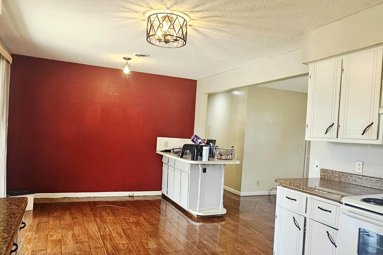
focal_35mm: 25
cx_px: 202
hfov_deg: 71.4
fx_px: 266
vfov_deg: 51.1
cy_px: 146
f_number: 2.2
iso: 200
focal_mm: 2.2
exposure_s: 1/60.2
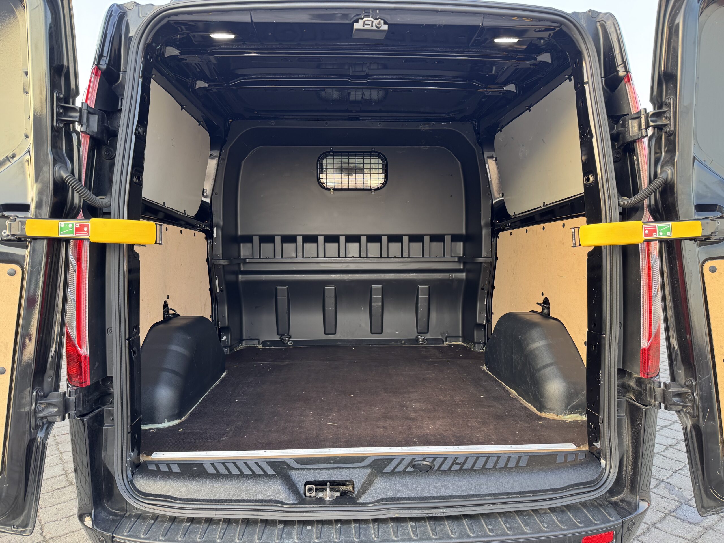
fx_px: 502
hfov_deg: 71.6
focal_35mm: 24
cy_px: 272
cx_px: 362
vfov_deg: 56.8
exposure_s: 1/121
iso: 125
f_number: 1.78
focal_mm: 6.76
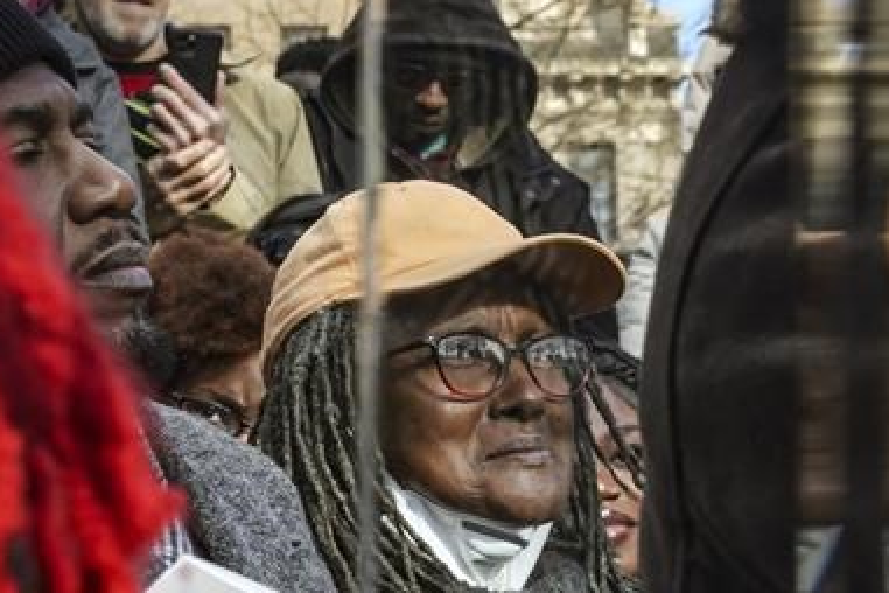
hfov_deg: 17.6
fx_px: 2864
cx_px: 609
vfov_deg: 11.8
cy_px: 463
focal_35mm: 116
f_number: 13
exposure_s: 1/250
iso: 800
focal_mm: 68
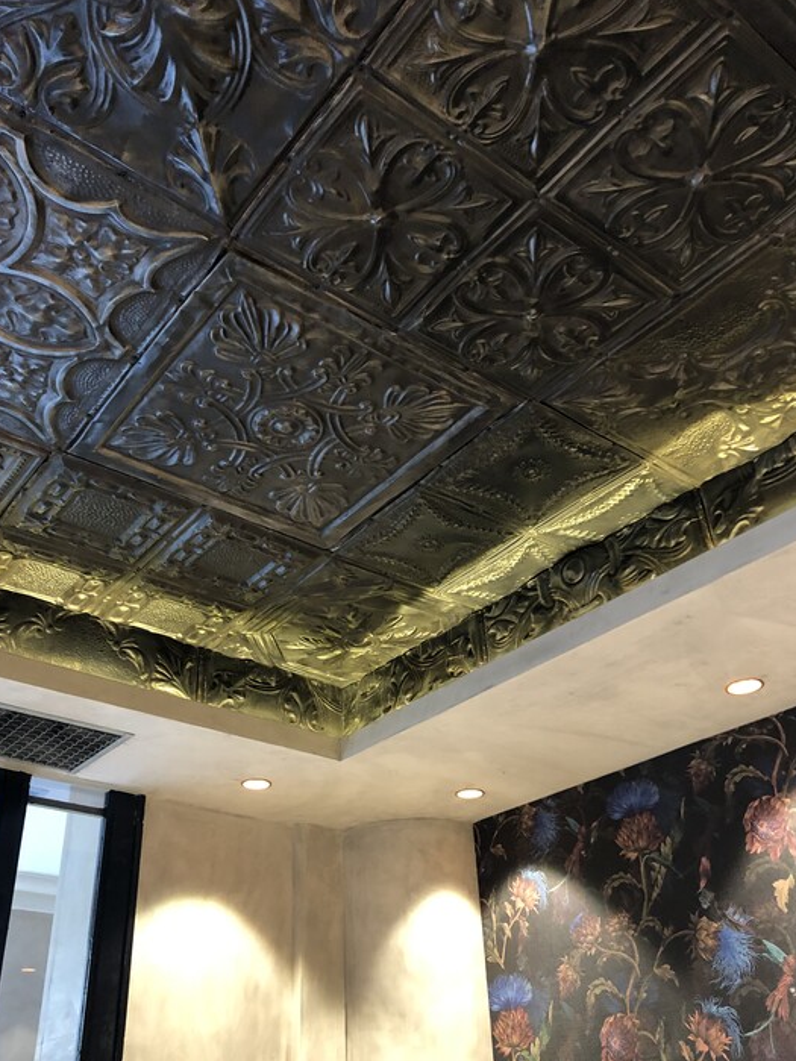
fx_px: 981
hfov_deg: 44.1
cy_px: 600
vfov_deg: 56.6
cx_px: 365
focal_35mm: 32
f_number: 1.8
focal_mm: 3.99
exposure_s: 1/17
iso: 100
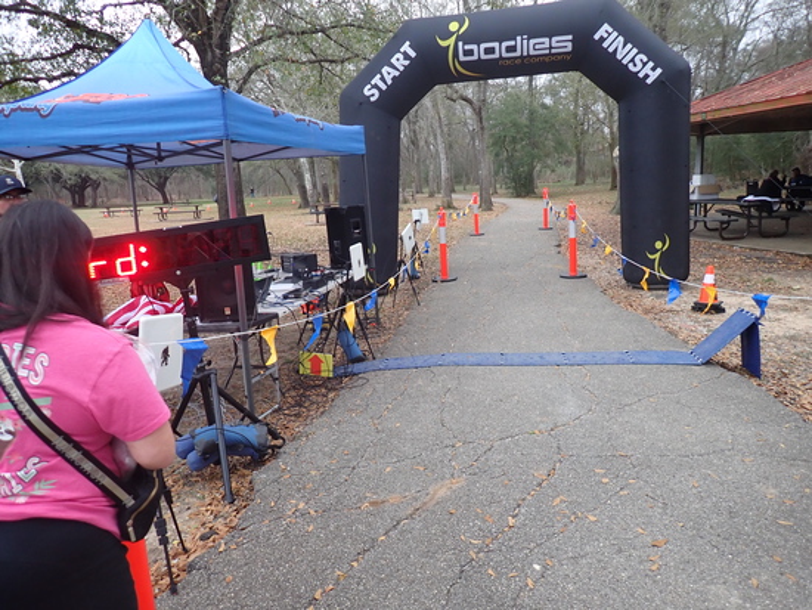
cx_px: 406
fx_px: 587
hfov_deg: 69.4
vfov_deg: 54.9
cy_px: 305
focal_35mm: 25
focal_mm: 4.5
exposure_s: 1/80
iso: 200
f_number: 2
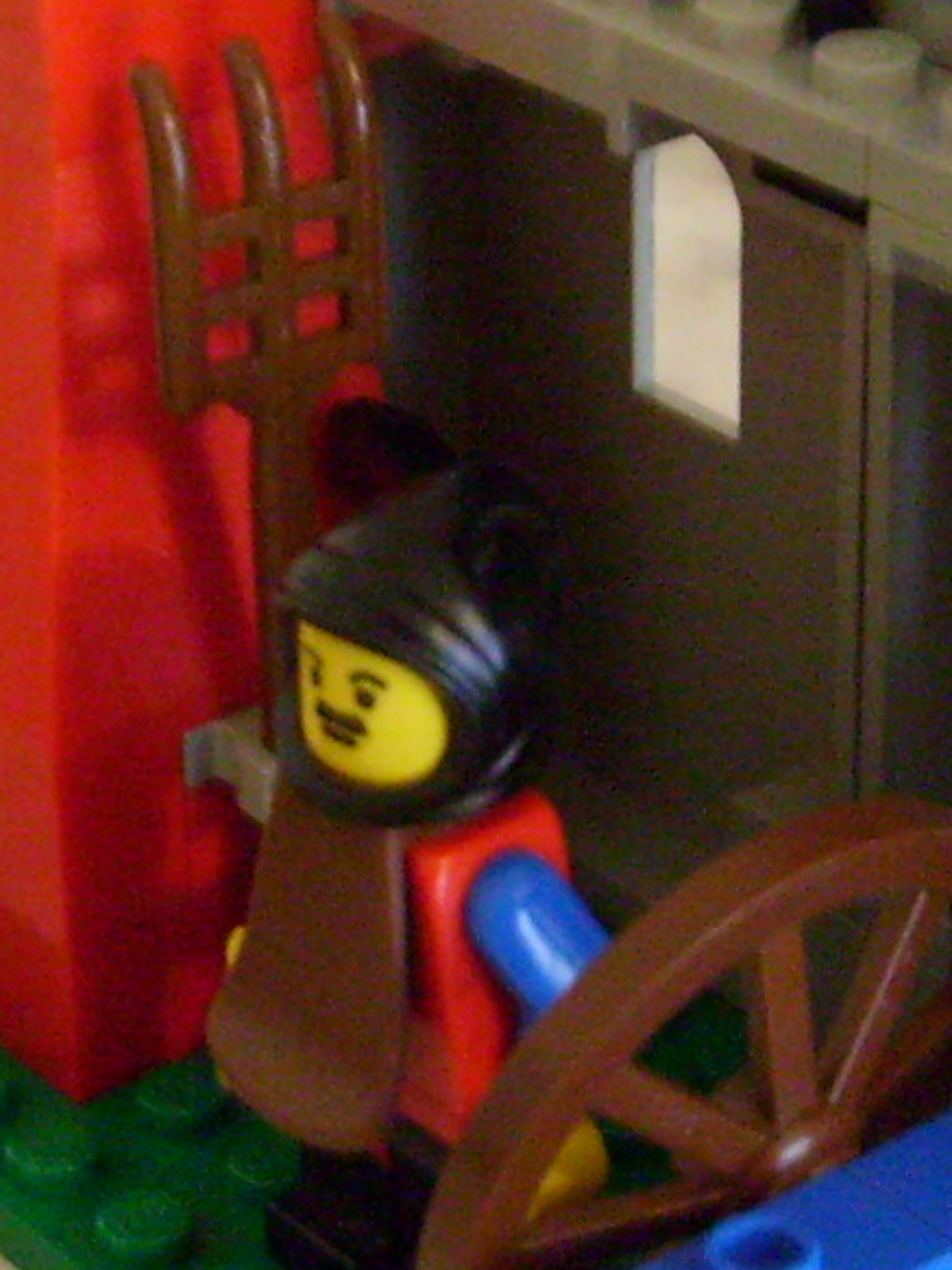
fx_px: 4512
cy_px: 473
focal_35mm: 123
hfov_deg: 12.0
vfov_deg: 16.0
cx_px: 379
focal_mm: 5.8
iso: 200
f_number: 2.8
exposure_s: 1/8
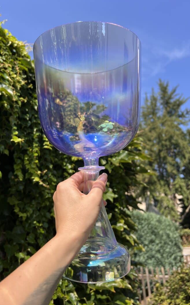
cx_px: 97
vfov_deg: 66.5
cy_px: 152
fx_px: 232
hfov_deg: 44.5
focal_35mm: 28
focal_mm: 5.7
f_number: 1.5
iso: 50
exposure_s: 1/2457
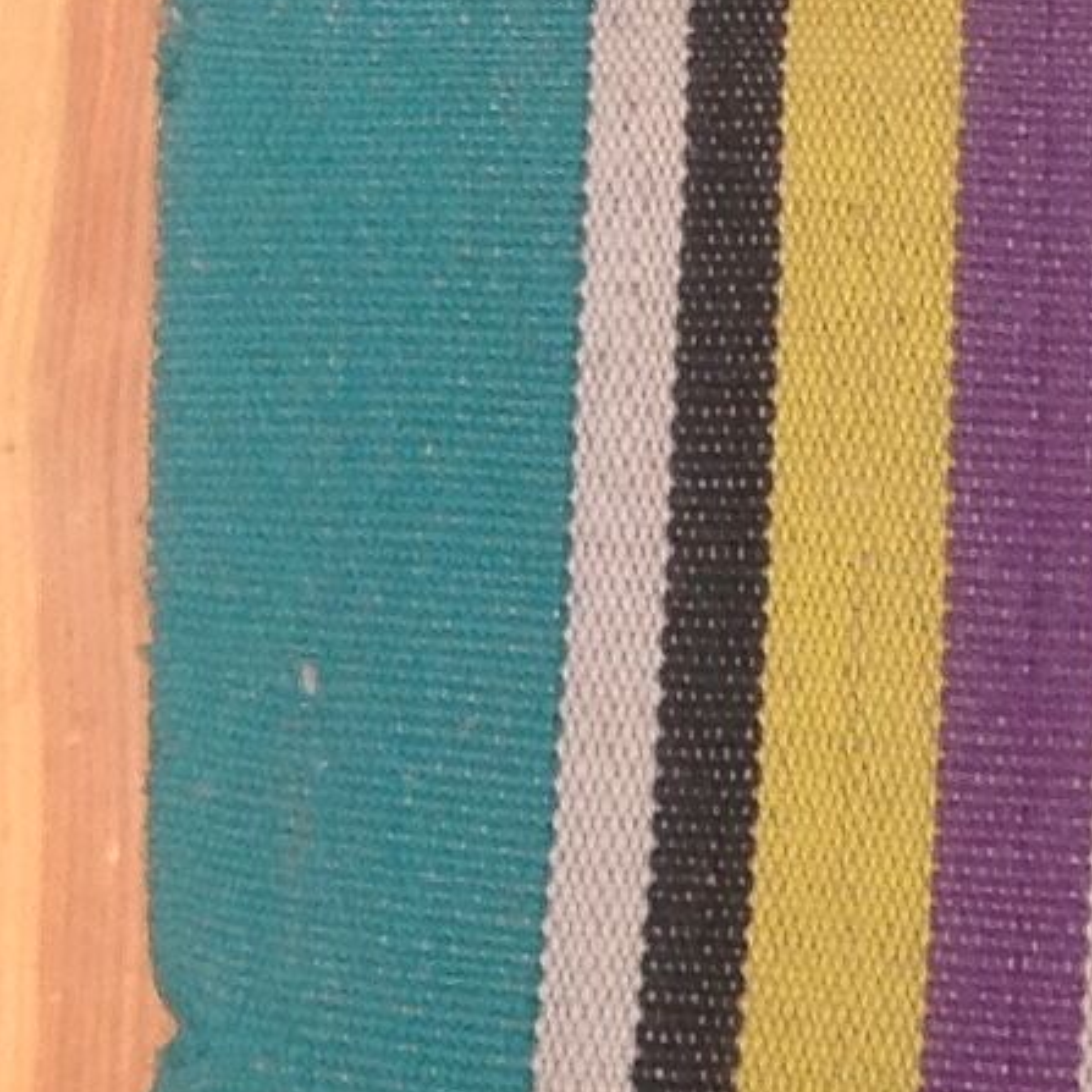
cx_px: 1891
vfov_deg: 9.5
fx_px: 6389
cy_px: 1532
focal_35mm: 179
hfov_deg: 9.4
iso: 50
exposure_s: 1/864
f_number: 2.4
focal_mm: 4.28
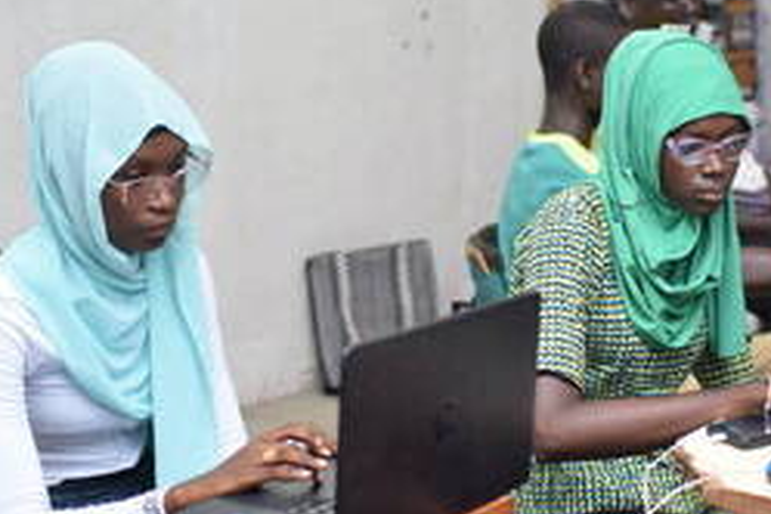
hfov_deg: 26.4
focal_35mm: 76
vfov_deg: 17.9
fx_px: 1628
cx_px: 542
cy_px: 285
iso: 800
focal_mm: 30
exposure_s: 1/160
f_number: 1.6
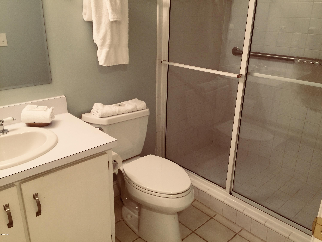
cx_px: 161
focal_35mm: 29
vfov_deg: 48.2
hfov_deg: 61.7
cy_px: 121
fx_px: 270
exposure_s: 1/15
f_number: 2.2
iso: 32
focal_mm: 4.15
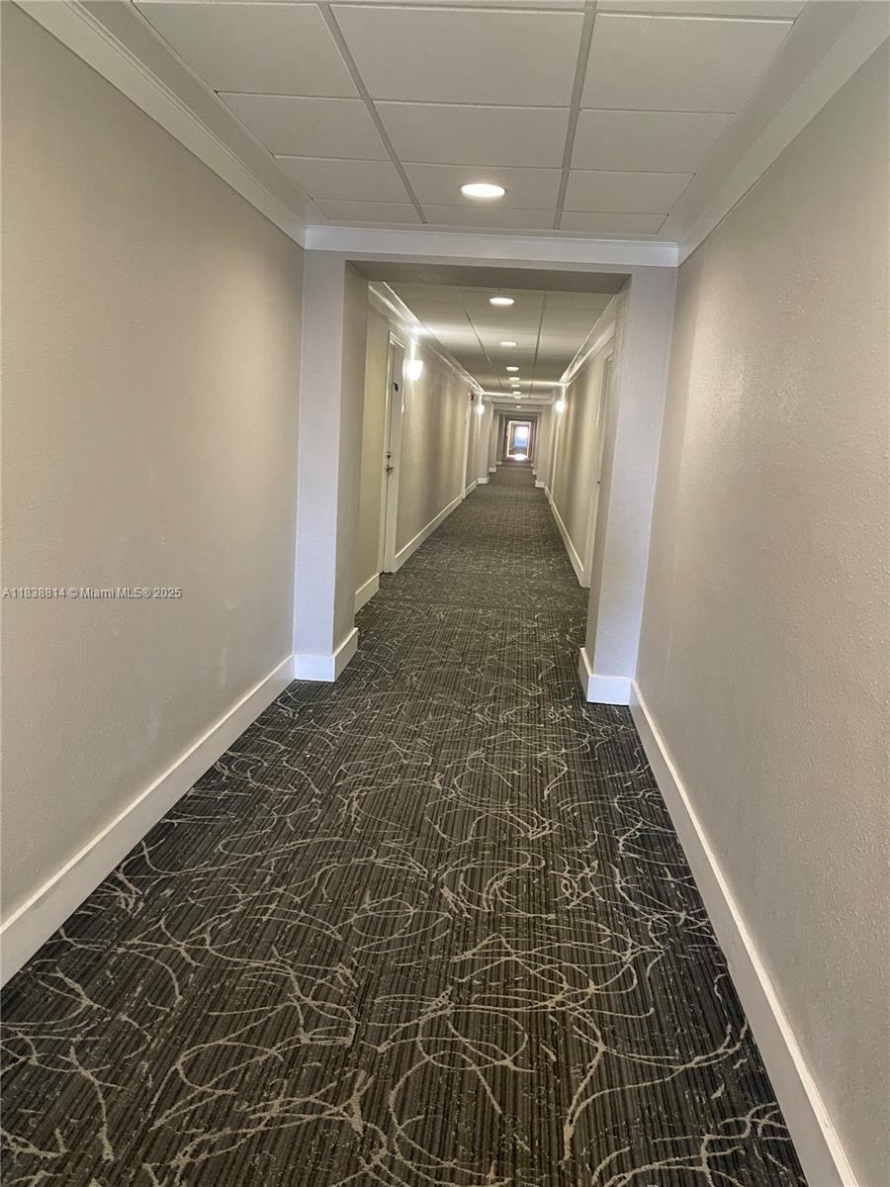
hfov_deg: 53.1
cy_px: 594
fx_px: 891
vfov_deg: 67.3
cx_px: 445
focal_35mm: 26
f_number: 1.6
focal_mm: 5.1
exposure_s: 1/40
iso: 400
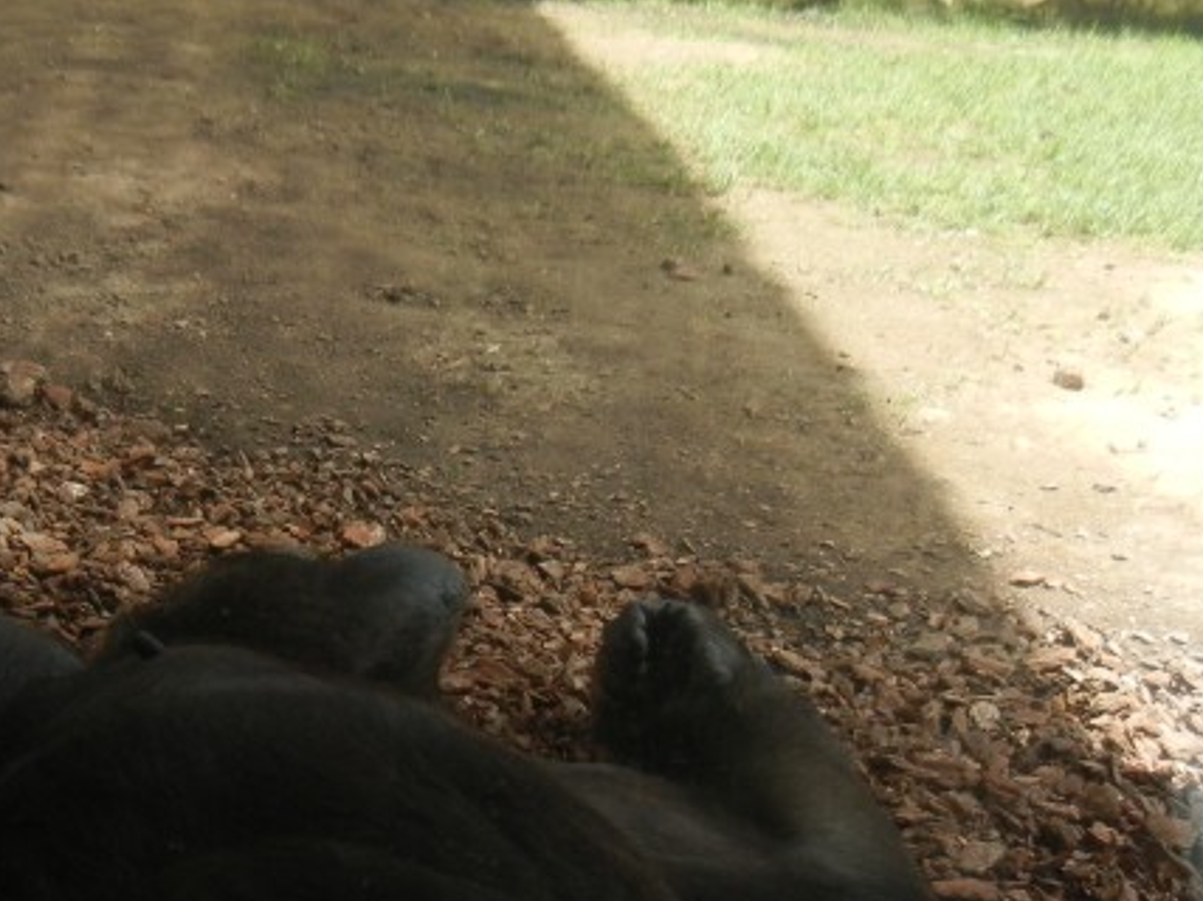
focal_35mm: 72
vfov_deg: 20.3
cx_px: 299
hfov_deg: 26.7
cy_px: 628
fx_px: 2501
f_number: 3.5
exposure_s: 1/204
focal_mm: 5.4
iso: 160
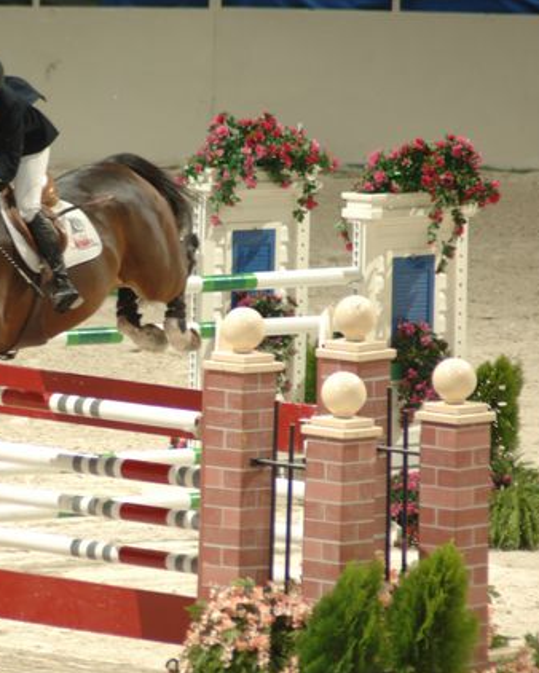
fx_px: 12733
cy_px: 337
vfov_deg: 3.0
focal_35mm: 639
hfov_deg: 2.4
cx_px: 129
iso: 400
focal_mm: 300
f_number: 5.6
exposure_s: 1/250
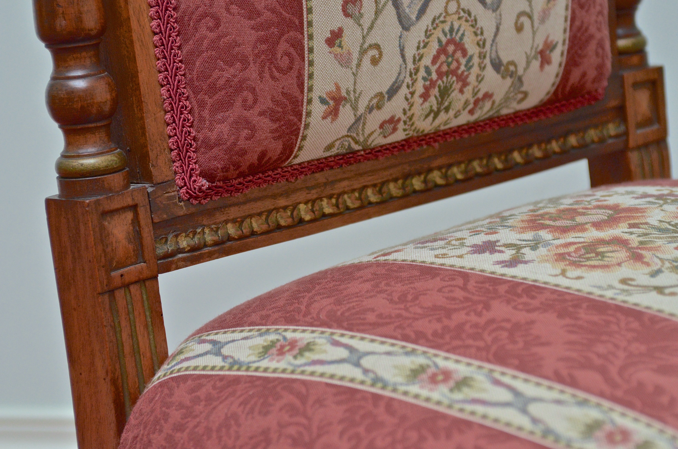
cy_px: 224
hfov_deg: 16.1
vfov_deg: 10.7
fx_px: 2396
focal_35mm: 128
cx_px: 339
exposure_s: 1/160
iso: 800
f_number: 6.3
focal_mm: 85
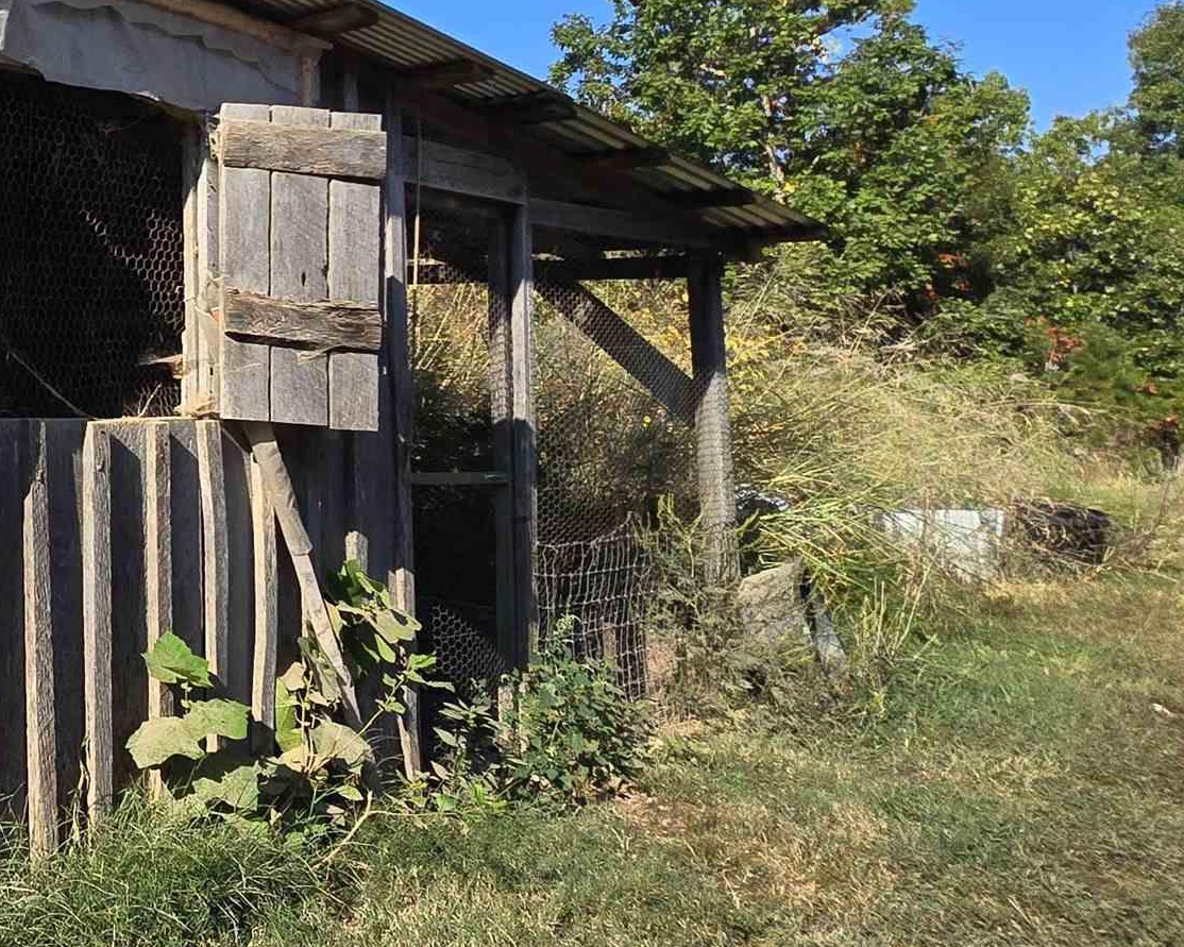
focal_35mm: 35
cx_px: -303
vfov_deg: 40.1
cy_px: 158
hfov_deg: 36.6
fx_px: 1226
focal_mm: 2.2
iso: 64
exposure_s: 1/2000
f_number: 2.2
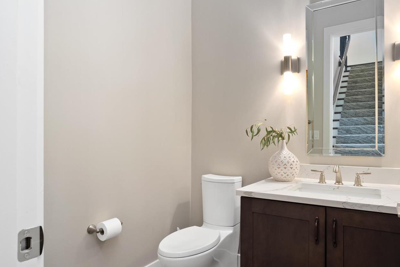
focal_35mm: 23
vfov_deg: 55.0
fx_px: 255
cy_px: 145
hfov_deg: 75.7
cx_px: 228
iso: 400
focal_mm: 9
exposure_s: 1/3
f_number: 8
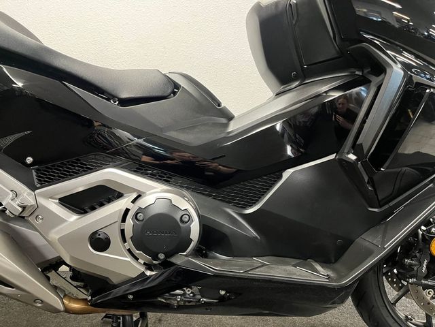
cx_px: 218
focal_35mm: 26
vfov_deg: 53.1
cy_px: 164
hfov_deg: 67.3
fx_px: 327
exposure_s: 1/50
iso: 400
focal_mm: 5.1
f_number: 1.6
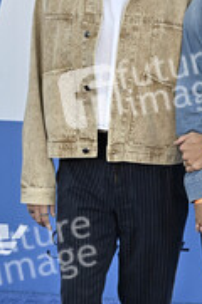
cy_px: 173
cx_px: 194
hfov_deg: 11.8
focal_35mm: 115
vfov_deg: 17.8
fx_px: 972
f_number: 6.3
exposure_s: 1/320
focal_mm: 35
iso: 500
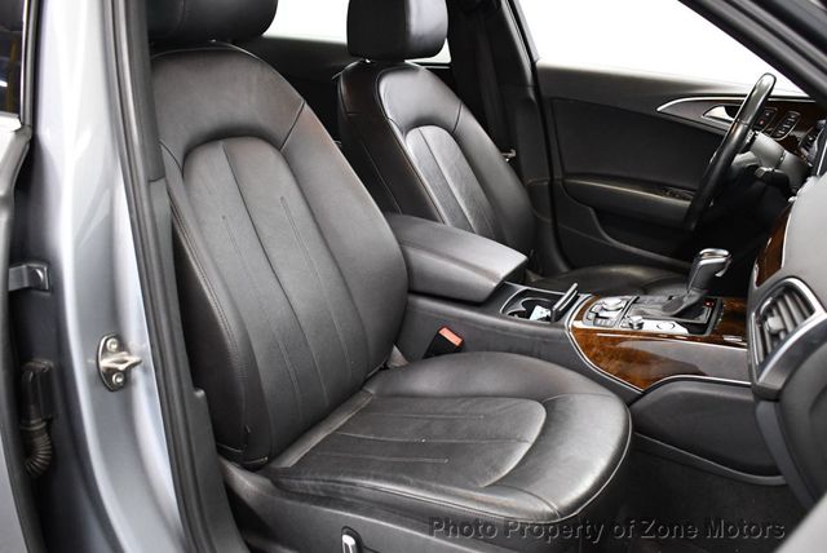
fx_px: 828
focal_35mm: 36
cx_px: 414
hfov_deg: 53.1
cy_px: 276
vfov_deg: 36.9
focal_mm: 18
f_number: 3.5
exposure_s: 1/100
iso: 3200
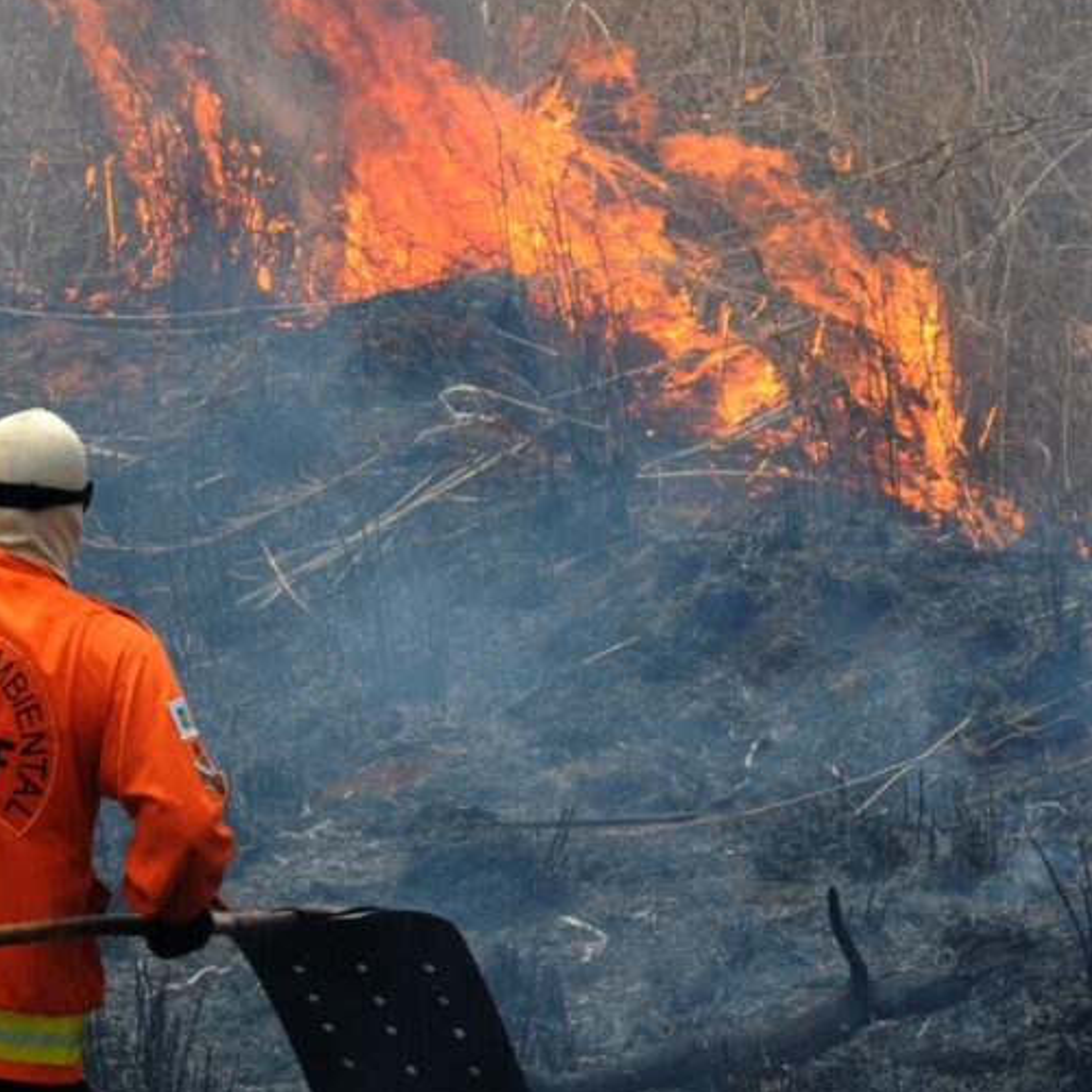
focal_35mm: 125
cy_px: 486
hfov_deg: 13.9
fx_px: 4461
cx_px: 362
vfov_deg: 14.0
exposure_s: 1/320
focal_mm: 48
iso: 320
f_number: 10
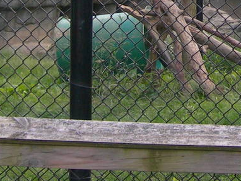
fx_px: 1108
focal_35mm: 159
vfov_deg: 9.2
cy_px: -42
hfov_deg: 12.3
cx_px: 244
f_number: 2.8
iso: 100
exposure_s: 1/150
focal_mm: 7.8
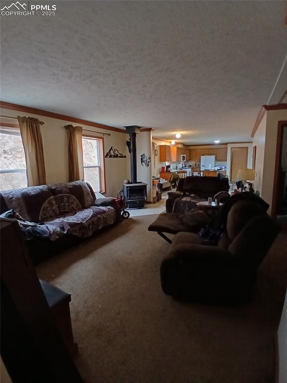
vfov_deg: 91.0
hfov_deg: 74.7
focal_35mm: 17
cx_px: 144
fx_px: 188
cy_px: 192
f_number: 2.2
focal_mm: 1.4
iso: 500
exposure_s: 1/24
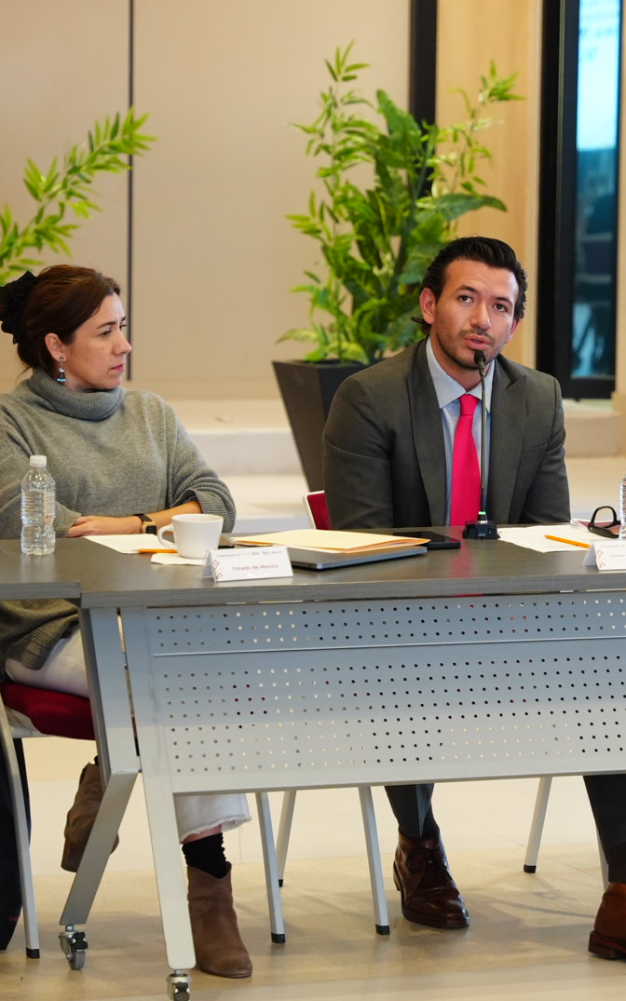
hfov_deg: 8.1
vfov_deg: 13.0
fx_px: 4394
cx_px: 440
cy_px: 501
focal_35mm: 161
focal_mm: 70
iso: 1600
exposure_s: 1/100
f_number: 2.8
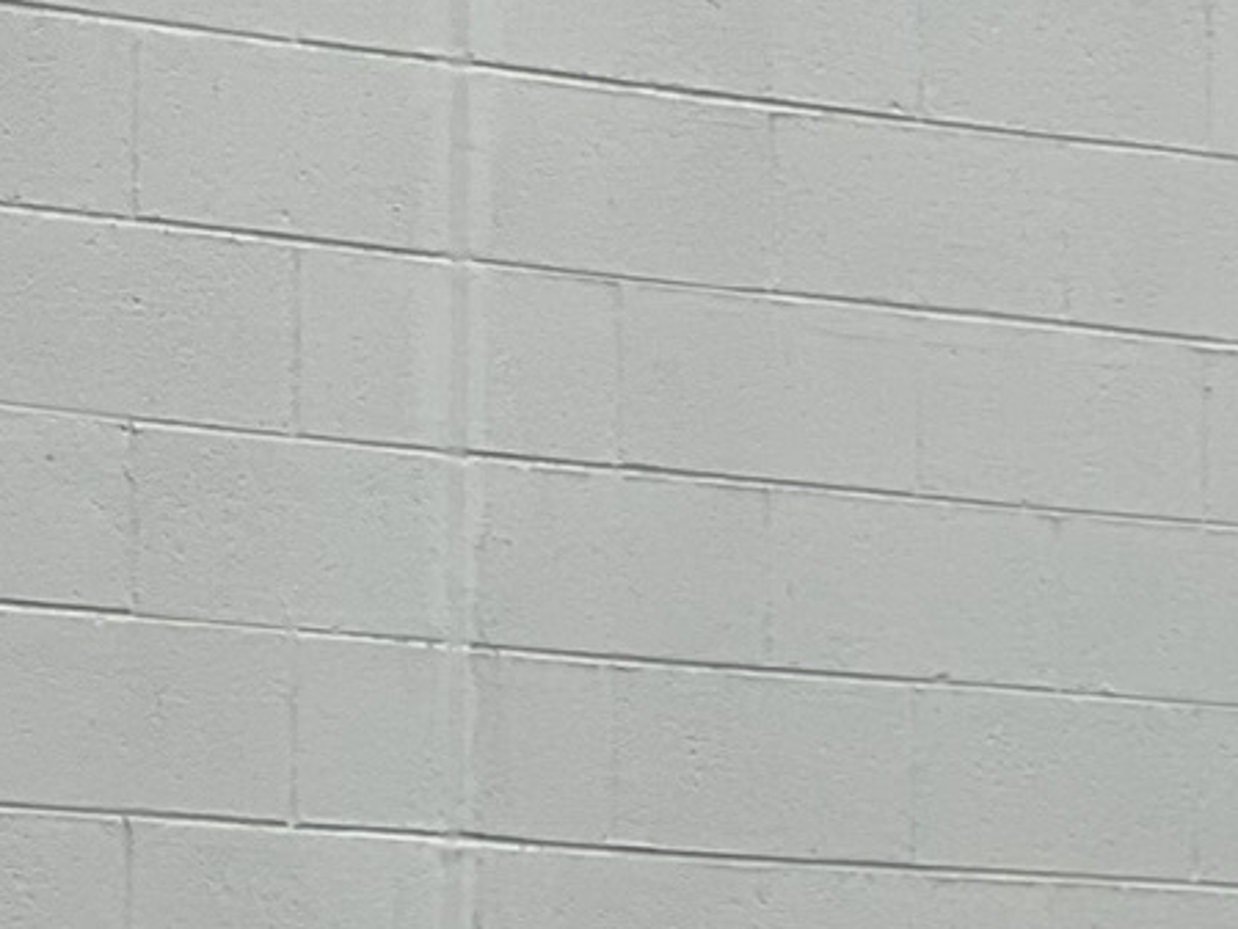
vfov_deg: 4.3
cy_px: 2051
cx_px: 2261
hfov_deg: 5.7
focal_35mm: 343
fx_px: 12270
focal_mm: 9
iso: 25
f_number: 2.8
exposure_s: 1/218
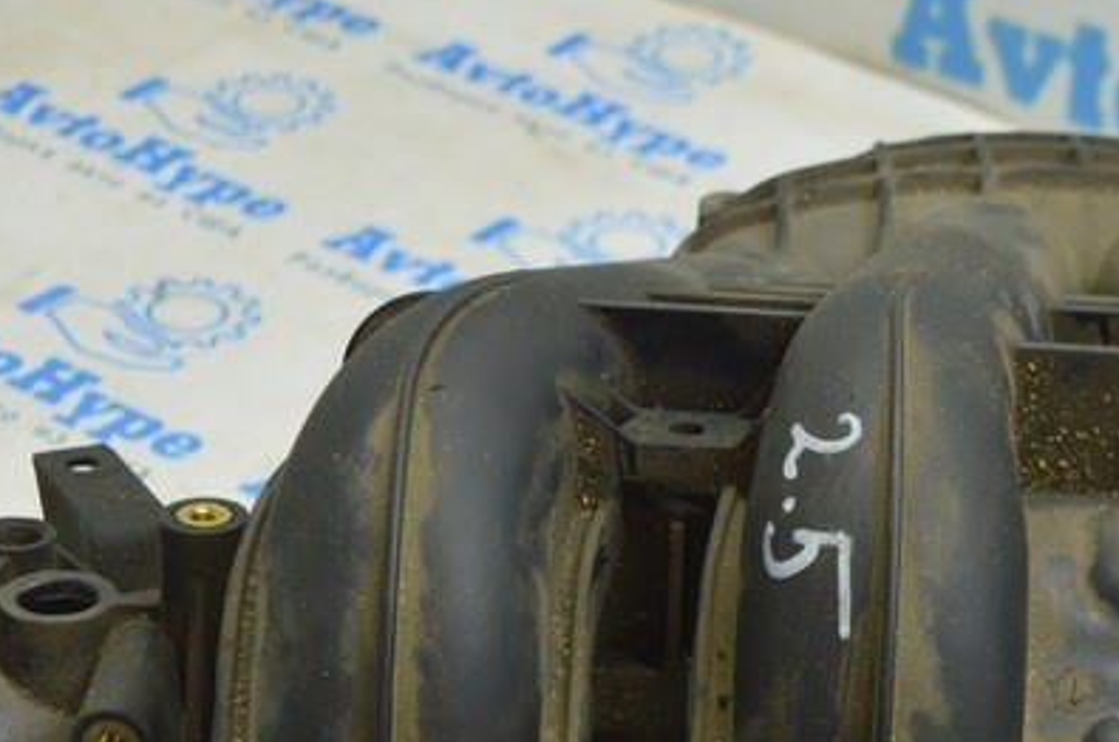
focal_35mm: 109
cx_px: 850
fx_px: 3383
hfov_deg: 18.7
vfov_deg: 12.3
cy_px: 874
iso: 400
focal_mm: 28
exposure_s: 1/20
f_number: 5.6
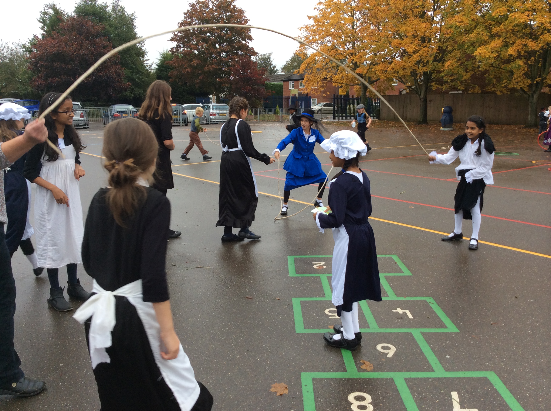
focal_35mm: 33
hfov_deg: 55.4
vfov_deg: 42.8
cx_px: 276
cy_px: 206
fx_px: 525
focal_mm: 3.3
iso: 32
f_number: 2.4
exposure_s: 1/120
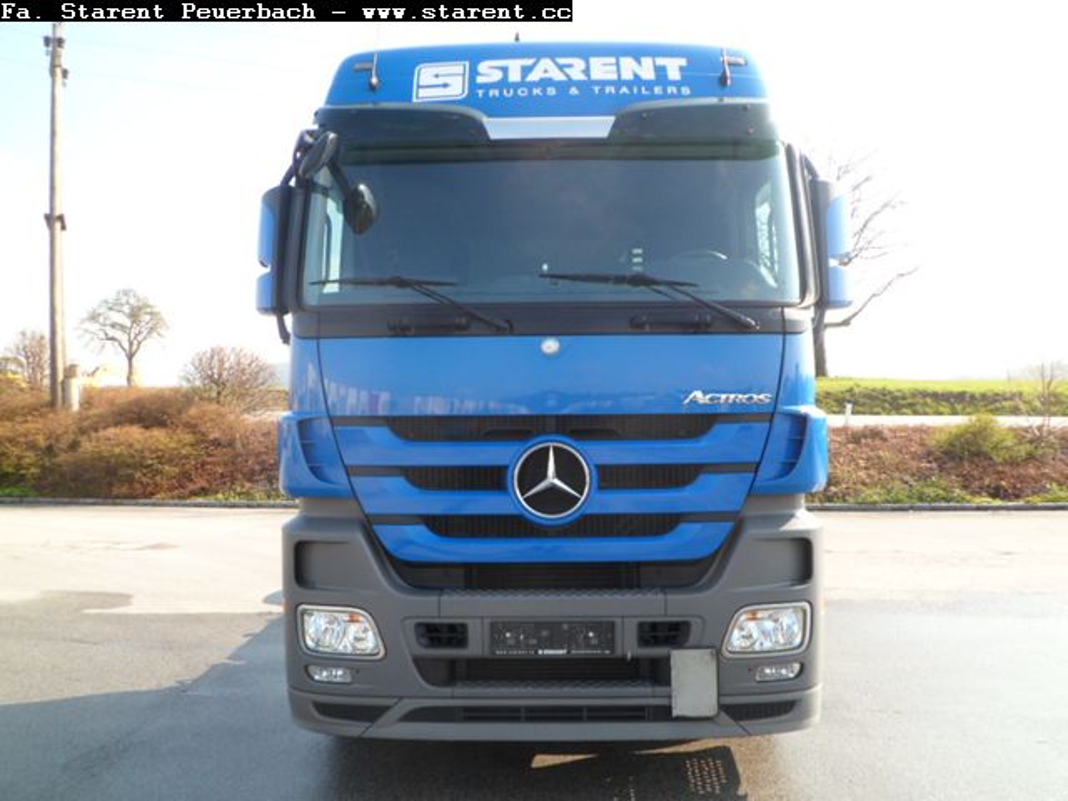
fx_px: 833
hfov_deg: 65.3
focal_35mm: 27
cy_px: 400
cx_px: 534
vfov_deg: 51.4
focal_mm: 4.9
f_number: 3.3
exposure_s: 1/250
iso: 80
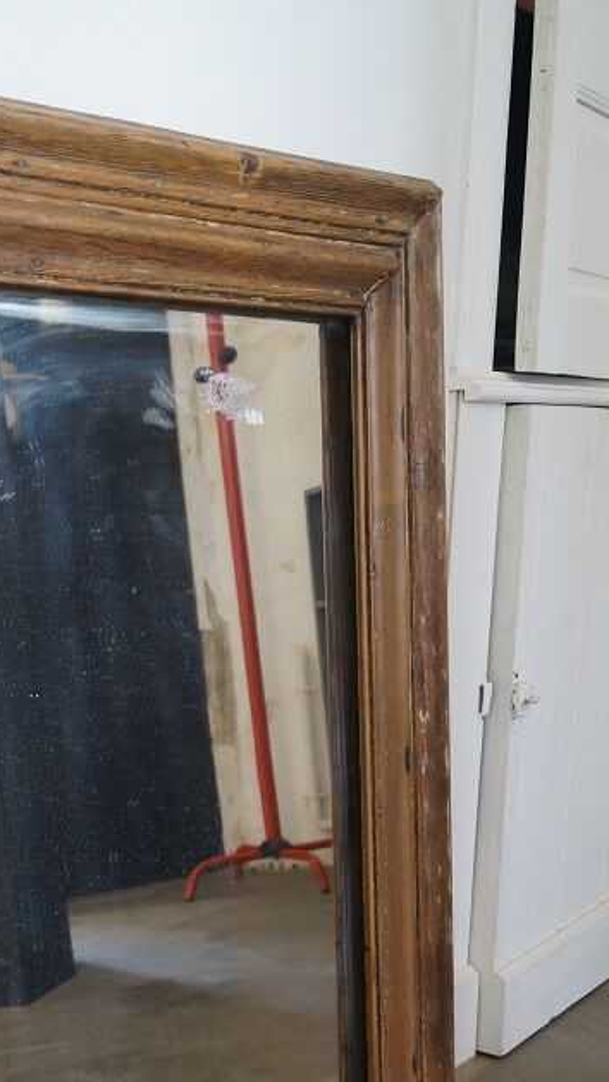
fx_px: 1550
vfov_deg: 37.5
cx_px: 83
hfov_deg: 21.8
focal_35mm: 54
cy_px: 813
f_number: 4
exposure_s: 1/60
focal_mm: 22
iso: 640
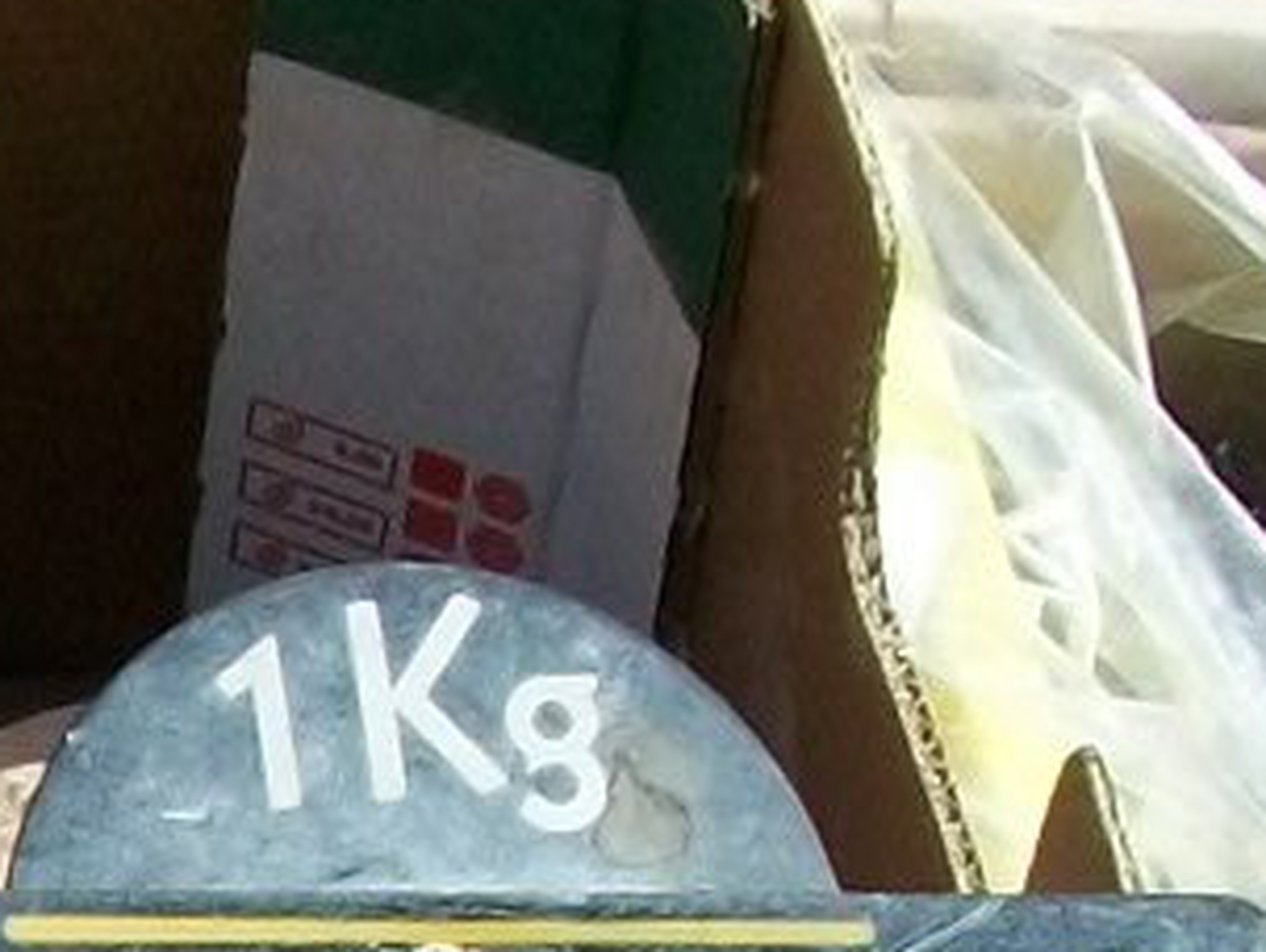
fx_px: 7909
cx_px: -1358
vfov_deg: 6.3
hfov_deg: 8.6
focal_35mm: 216
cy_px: 2810
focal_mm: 5.7
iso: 80
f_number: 5.5
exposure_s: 1/250
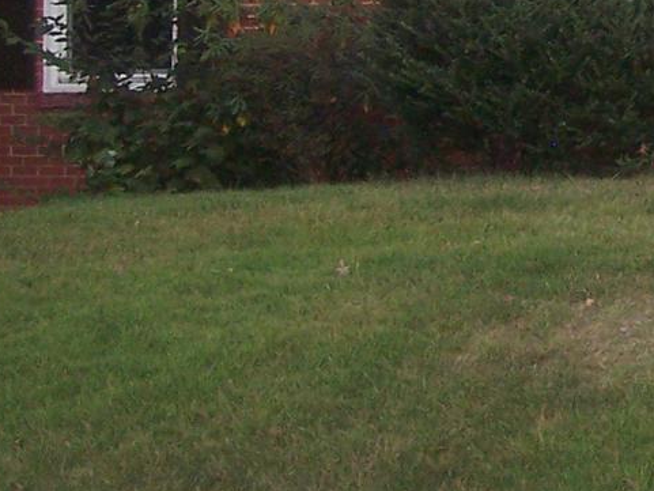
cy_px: -92
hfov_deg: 11.3
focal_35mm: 166
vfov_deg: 8.8
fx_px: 3137
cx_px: 1070
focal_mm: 8
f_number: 2.8
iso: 140
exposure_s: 1/60
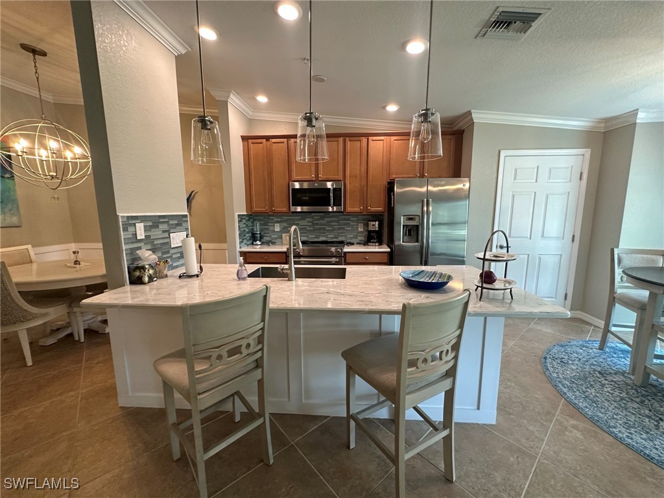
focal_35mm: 14
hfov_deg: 102.1
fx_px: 269
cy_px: 249
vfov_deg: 85.7
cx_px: 332
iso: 320
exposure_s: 1/120
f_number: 2.2
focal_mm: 2.22
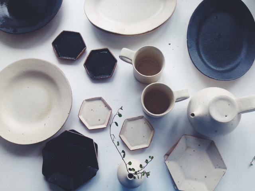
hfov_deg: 55.4
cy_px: 96
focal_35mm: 33
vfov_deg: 42.9
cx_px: 128
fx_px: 243
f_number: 2.4
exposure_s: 1/120
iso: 50
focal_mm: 4.12
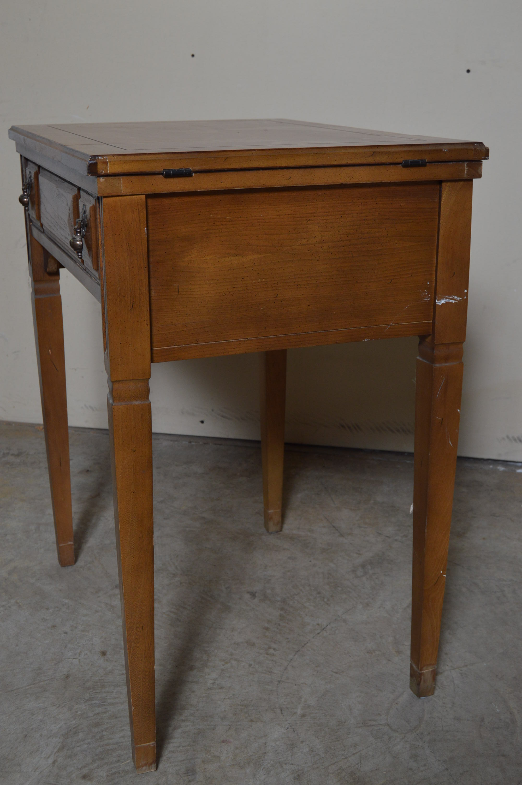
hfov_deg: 29.8
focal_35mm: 45
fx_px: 980
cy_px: 392
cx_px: 261
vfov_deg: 43.6
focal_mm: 30
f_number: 6.3
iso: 400
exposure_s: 1/100
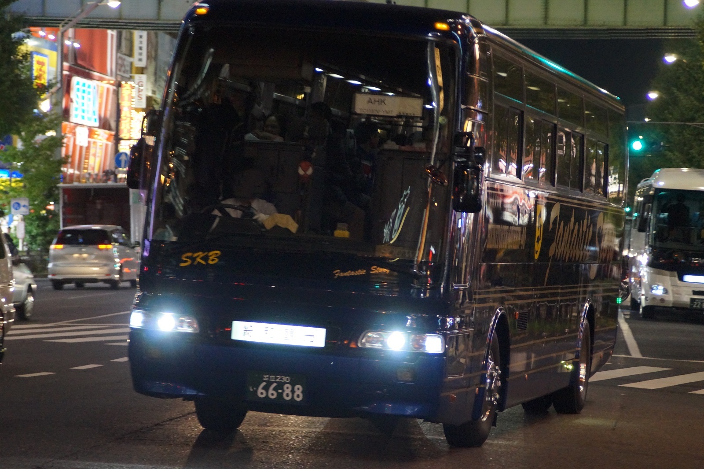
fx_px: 2639
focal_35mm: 135
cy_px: 234
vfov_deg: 10.1
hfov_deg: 15.2
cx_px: 352
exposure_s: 1/60
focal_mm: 90
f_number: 5
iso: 3200
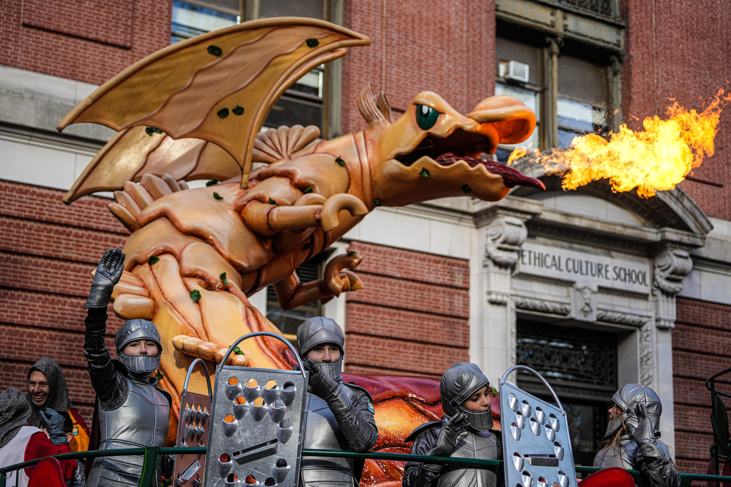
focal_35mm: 70
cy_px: 244
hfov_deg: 28.8
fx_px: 1421
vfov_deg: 19.5
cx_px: 366
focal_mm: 70
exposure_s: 1/1000
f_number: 4
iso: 200
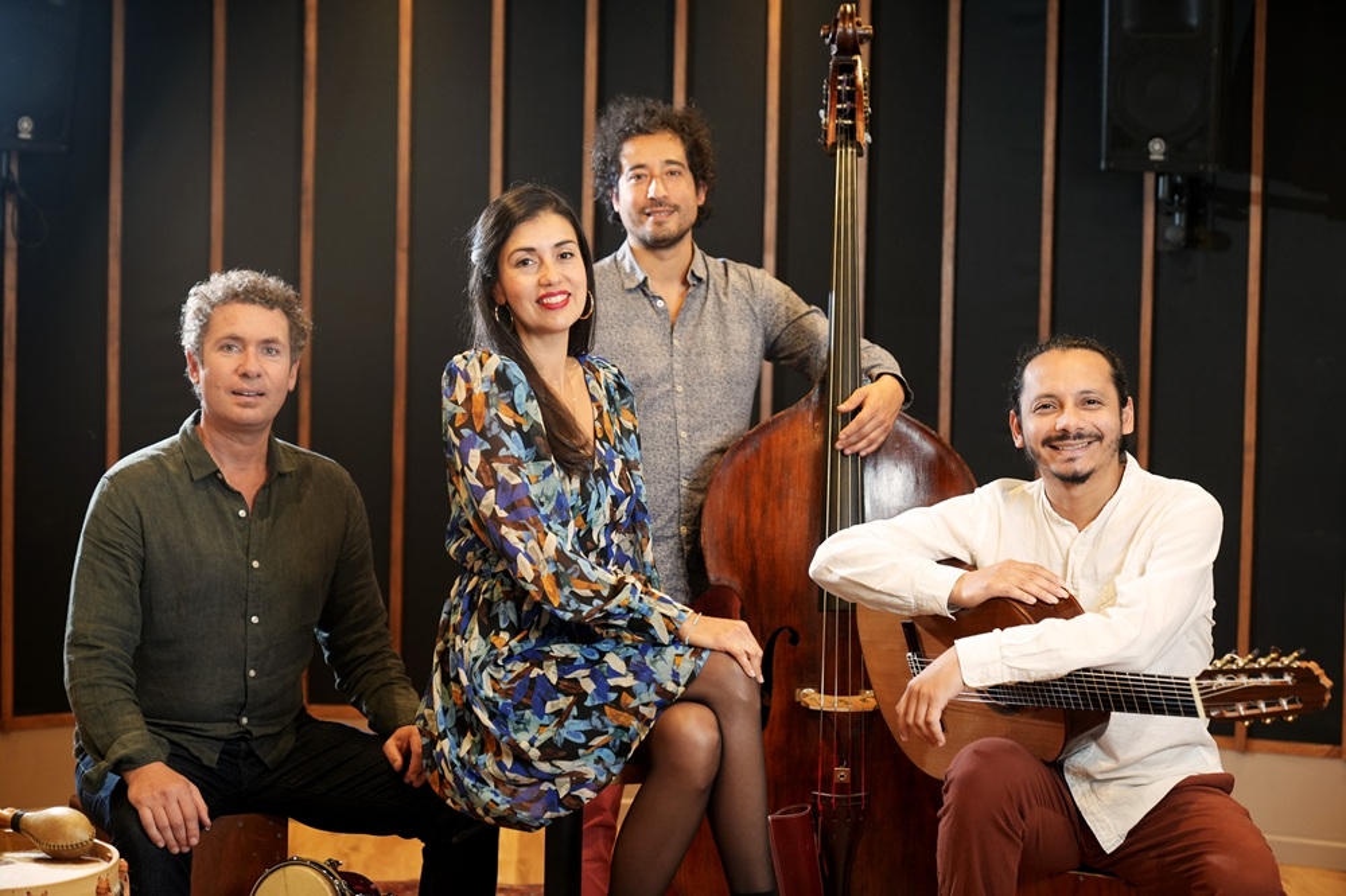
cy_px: 448
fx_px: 2429
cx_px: 673
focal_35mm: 65
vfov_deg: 20.9
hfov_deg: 31.0
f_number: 2.8
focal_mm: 65
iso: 1000
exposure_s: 1/80
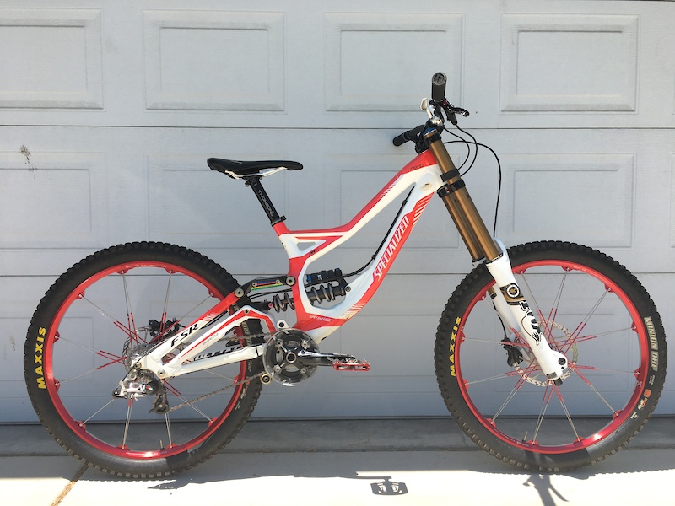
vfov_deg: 48.2
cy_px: 253
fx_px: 565
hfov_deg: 61.7
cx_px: 338
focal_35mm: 29
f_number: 2.2
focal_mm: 4.15
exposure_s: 1/754
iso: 25
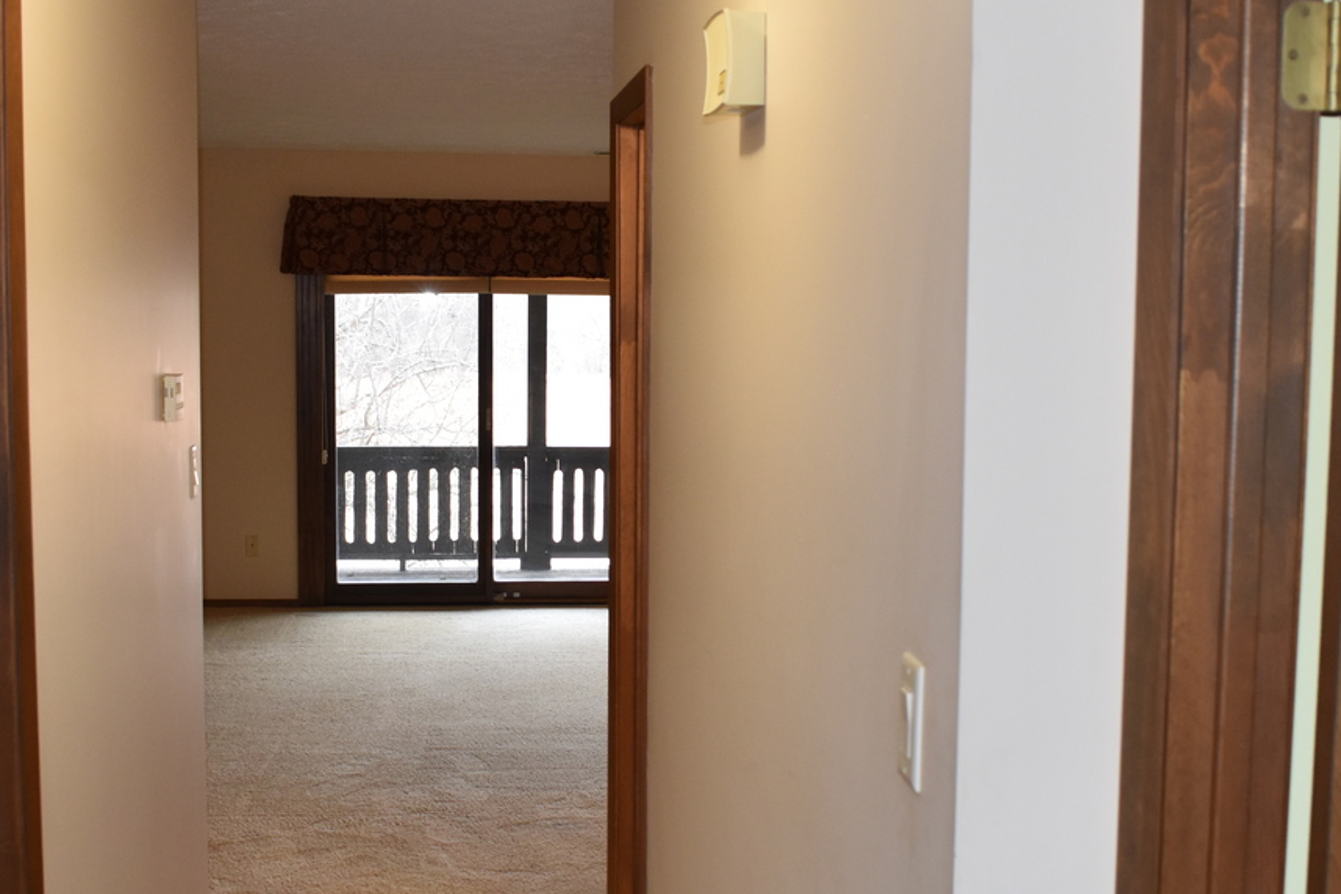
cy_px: 525
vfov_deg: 26.4
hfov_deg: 38.9
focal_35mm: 51
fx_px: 1900
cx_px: 703
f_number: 4
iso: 800
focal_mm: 18
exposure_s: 1/60
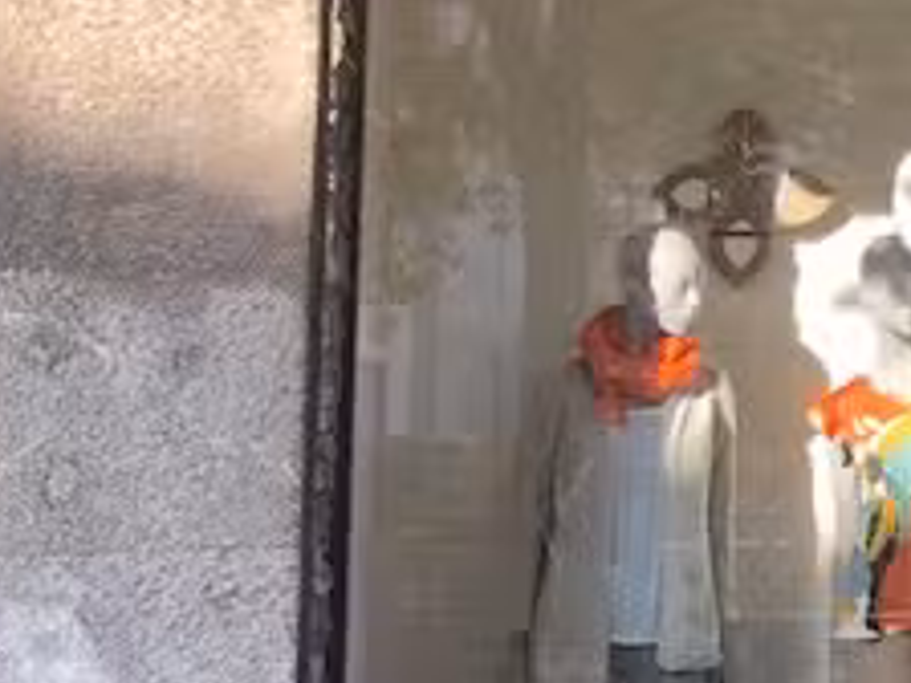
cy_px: 240
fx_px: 2105
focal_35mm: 80
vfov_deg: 18.4
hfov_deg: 21.6
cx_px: 1244
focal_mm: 4
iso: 20
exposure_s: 1/140
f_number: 1.8
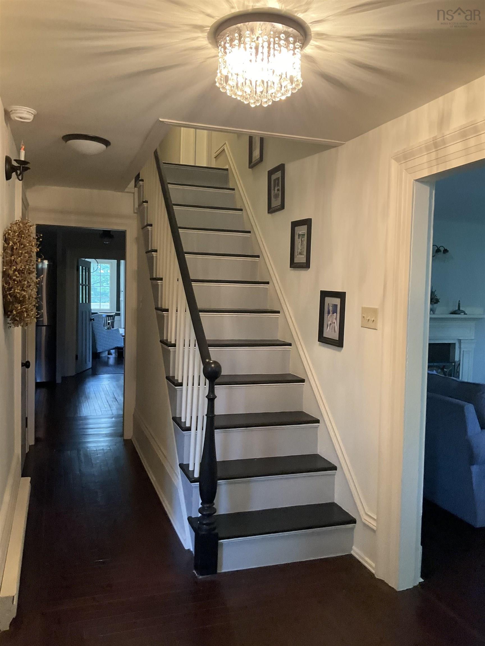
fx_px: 542
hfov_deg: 48.2
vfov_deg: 61.7
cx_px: 242
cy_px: 323
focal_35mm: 29
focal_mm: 3
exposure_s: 1/60
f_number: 1.8
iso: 250
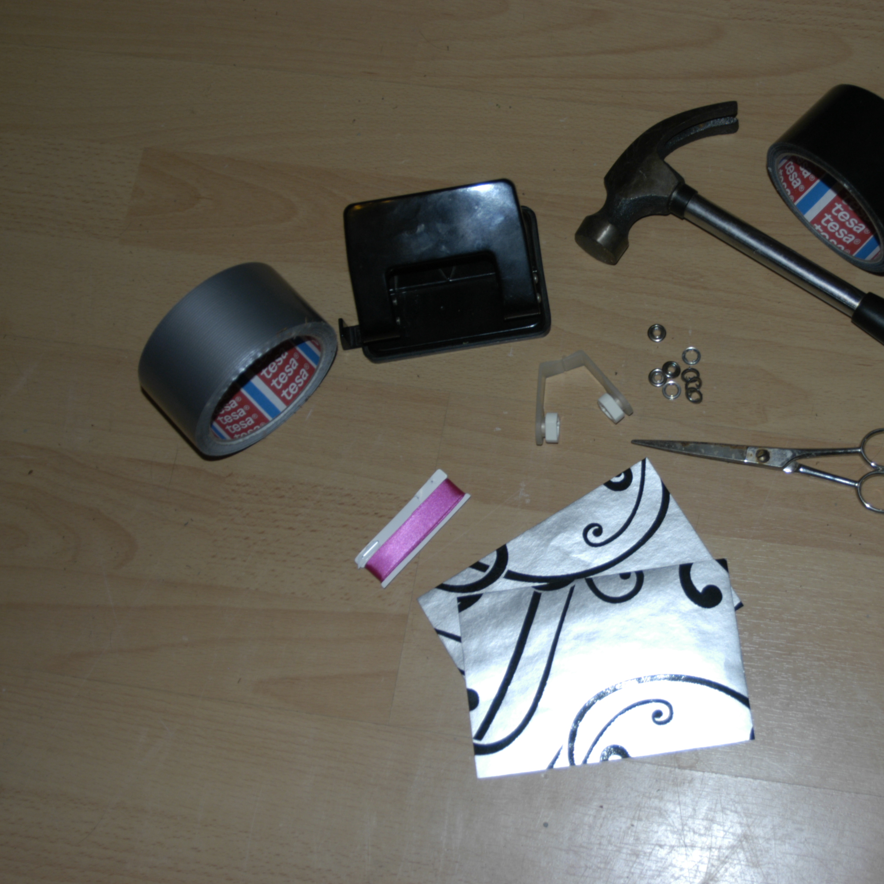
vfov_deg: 31.6
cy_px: 440
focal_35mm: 54
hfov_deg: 31.3
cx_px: 622
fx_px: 1560
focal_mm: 28
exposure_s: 1/60
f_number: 3.5
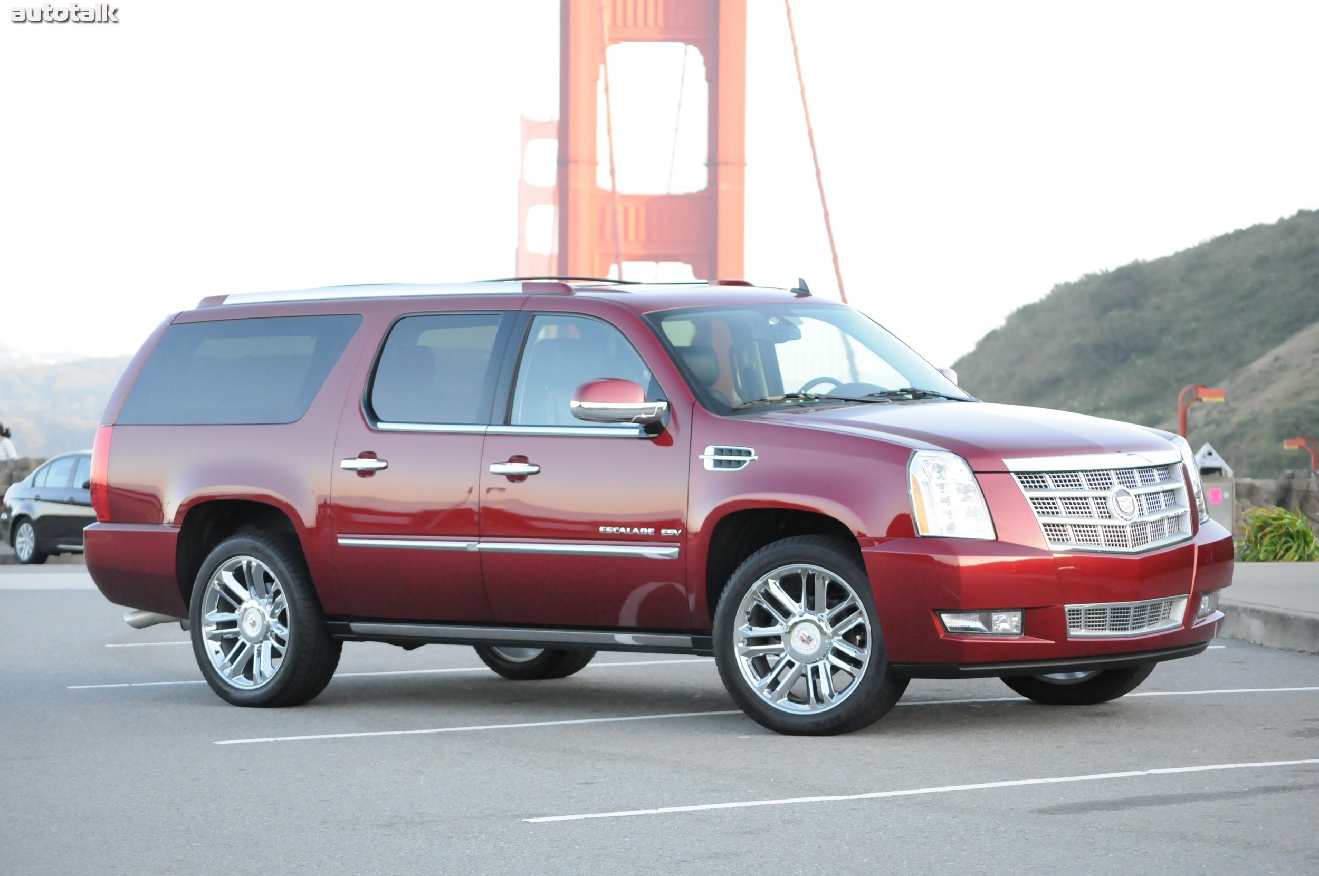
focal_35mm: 112
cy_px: 438
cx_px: 660
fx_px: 4117
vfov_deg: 12.1
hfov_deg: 18.2
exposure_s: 1/800
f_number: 5
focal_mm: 75
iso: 2000
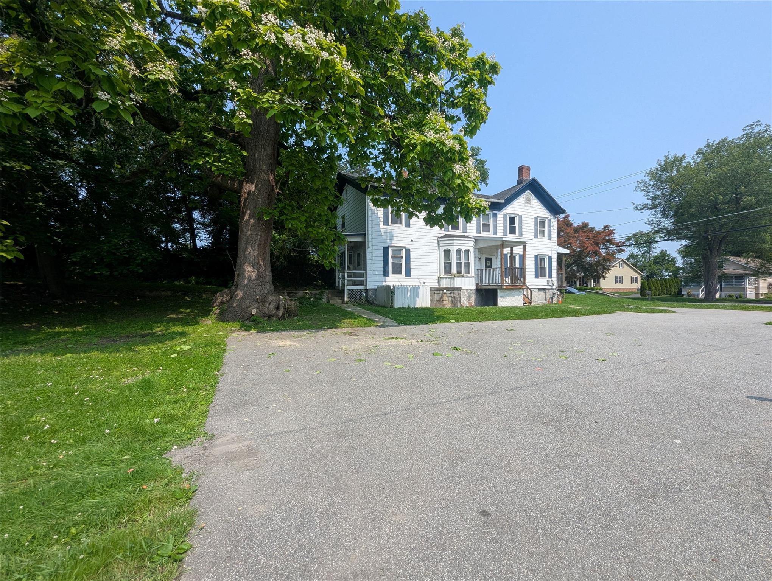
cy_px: 290
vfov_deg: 90.1
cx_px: 386
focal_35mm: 13
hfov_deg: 106.1
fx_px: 290
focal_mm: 1.95
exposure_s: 1/1178
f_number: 2.2
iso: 42
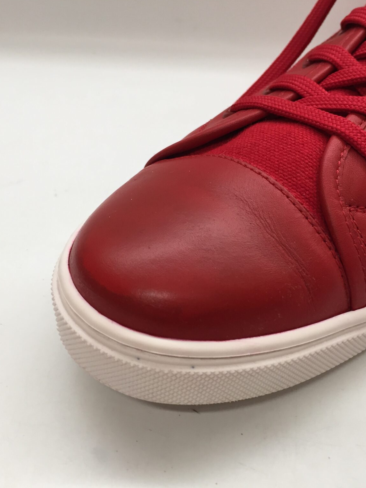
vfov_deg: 47.9
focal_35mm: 39
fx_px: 550
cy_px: 242
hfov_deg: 36.7
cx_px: 219
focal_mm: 4.15
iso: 32
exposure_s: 1/30
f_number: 2.2
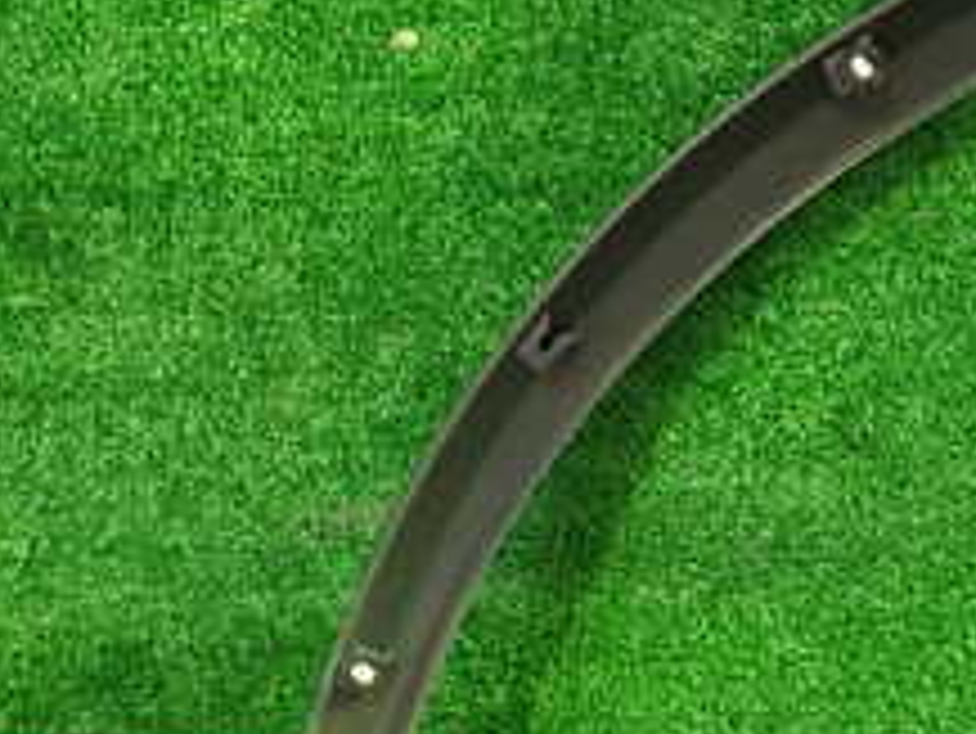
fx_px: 2341
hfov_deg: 23.0
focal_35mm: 83
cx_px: 103
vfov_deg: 17.5
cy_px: 680
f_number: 2.3
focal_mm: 5.4
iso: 800
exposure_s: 1/30
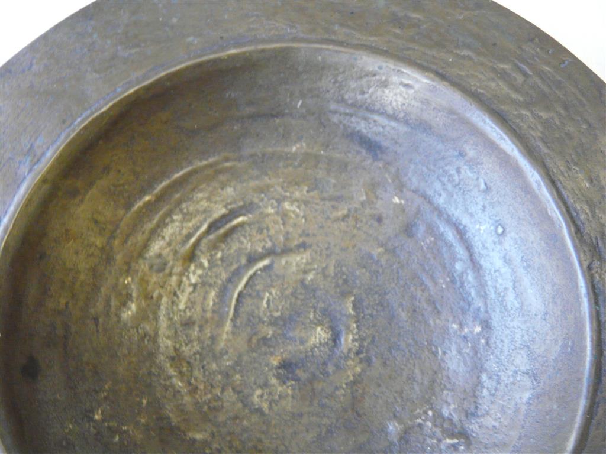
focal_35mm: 45
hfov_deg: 42.1
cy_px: 227
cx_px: 303
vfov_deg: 32.2
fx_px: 788
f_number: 3.2
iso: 400
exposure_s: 1/15
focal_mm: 7.4
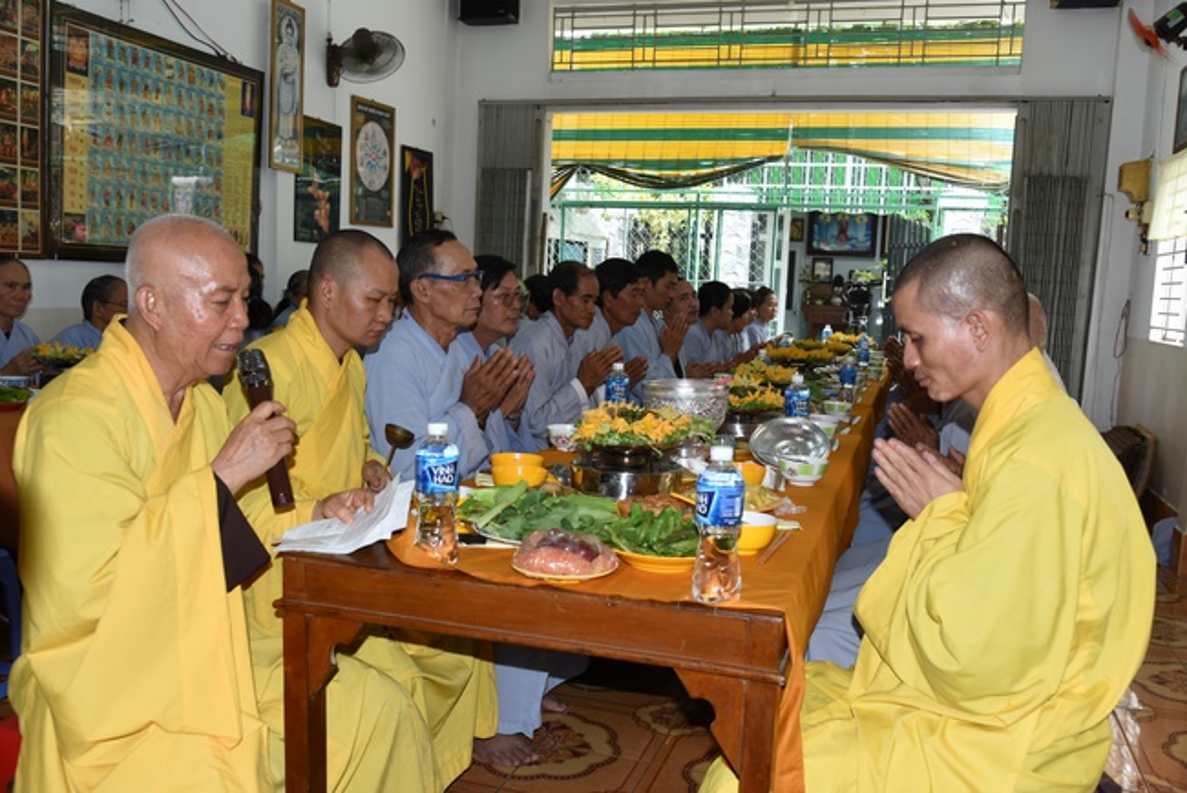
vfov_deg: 42.4
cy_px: 396
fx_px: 1023
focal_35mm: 31
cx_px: 594
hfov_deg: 60.3
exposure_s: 1/80
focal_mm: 31
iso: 640
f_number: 5.6
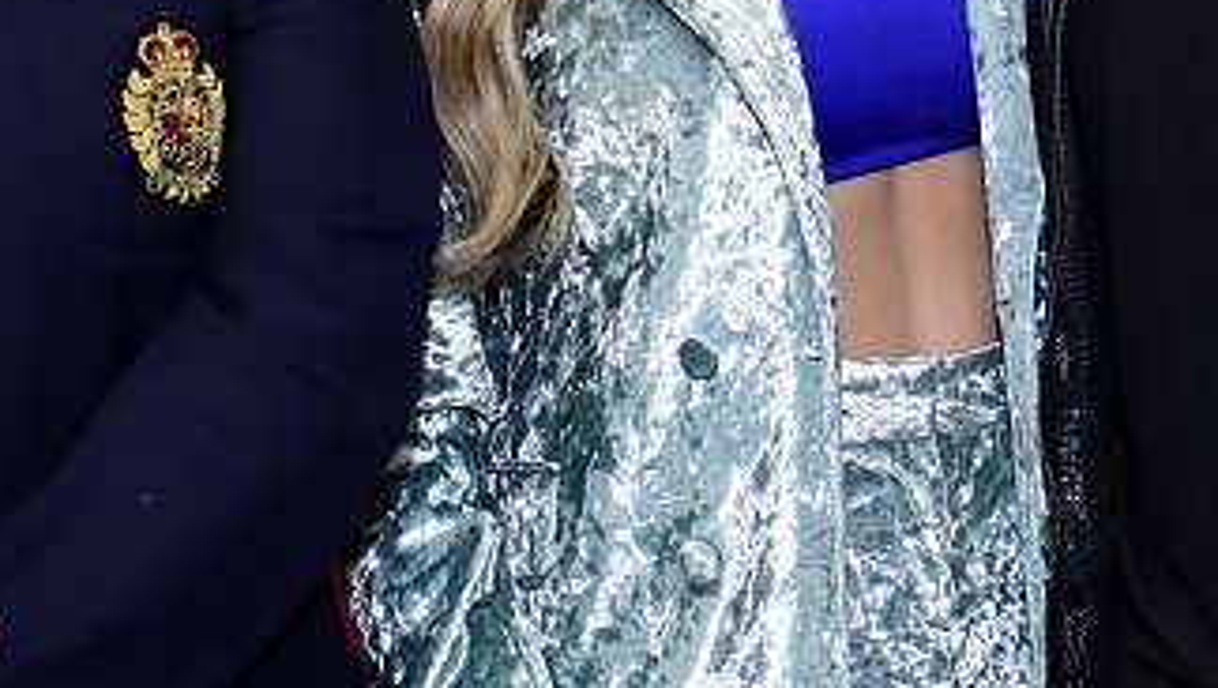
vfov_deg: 9.4
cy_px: 56
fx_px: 4170
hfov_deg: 16.6
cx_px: 647
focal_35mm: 129
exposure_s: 1/80
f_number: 5.6
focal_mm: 26
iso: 800
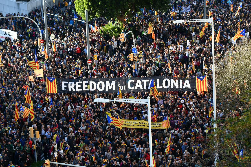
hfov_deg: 16.8
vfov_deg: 11.2
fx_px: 851
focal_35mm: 122
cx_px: 126
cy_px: 84
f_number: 7.1
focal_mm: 122
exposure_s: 1/400
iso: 500
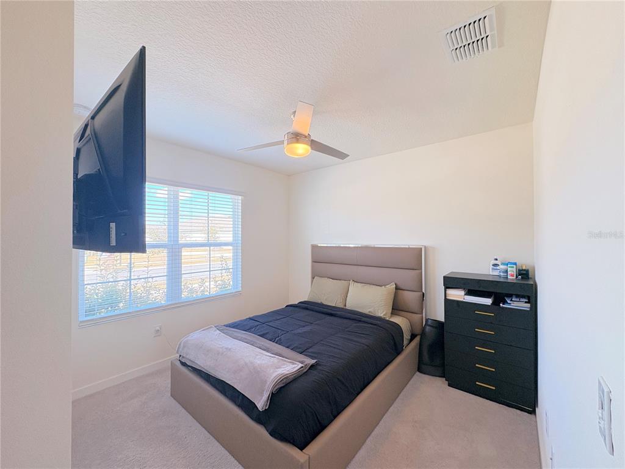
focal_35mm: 14
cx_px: 312
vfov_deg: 85.7
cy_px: 234
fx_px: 253
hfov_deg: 102.1
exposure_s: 1/120
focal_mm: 2.22
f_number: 2.2
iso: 250
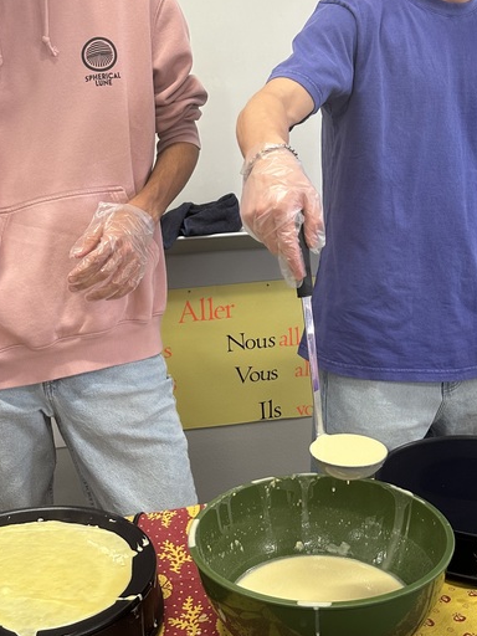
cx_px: 232
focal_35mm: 48
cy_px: 181
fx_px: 882
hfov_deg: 30.3
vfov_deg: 38.9
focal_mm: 6.86
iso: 125
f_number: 1.78
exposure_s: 1/60
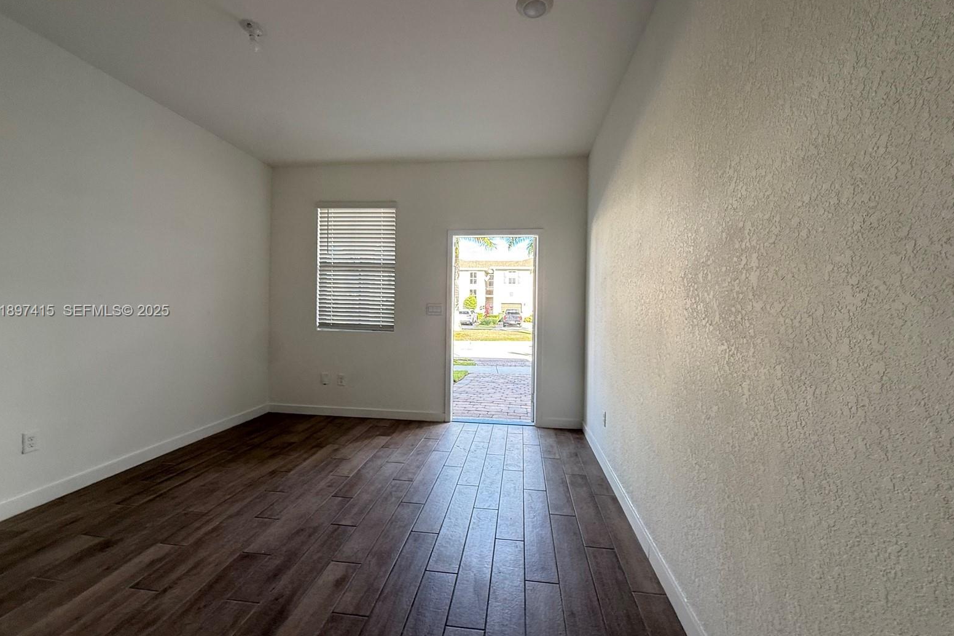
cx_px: 469
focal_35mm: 15
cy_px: 312
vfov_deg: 77.3
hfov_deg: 100.4
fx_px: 397
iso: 100
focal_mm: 2.22
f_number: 2.2
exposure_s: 1/99
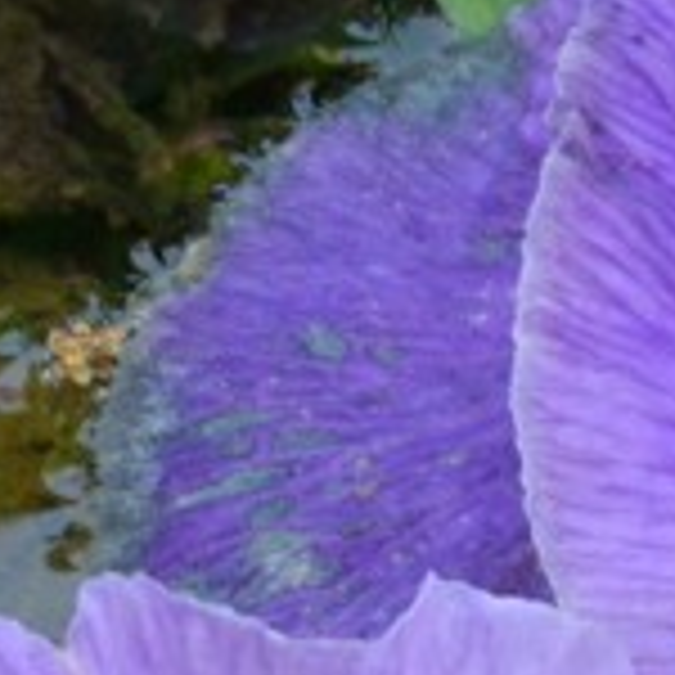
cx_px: 1062
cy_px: 1166
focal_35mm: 691
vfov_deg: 2.5
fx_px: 15244
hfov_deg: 2.5
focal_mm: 44.2
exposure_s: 1/30
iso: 400
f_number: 14
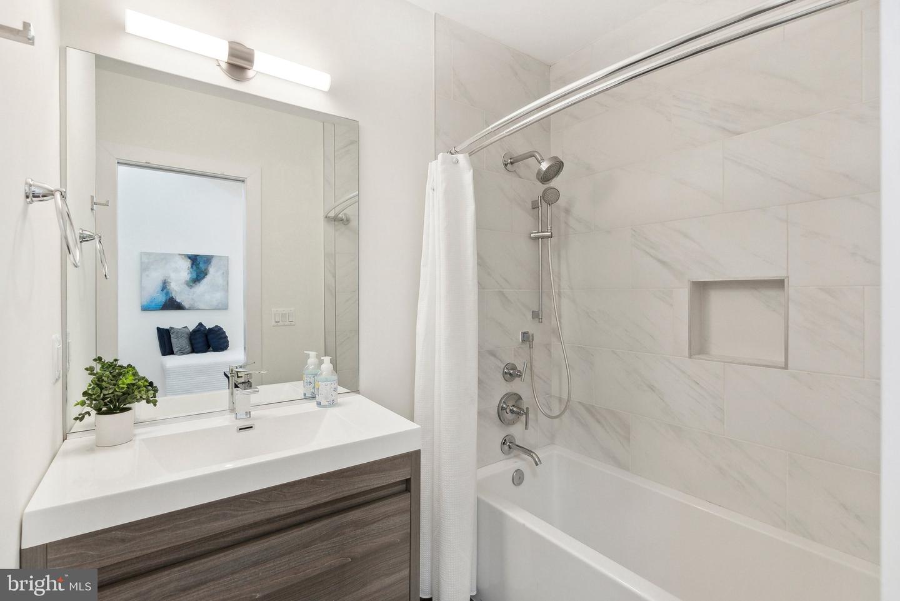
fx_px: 400
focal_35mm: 16
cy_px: 300
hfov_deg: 96.7
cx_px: 450
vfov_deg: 73.8
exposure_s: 1/125
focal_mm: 16
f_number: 6.3
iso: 1250
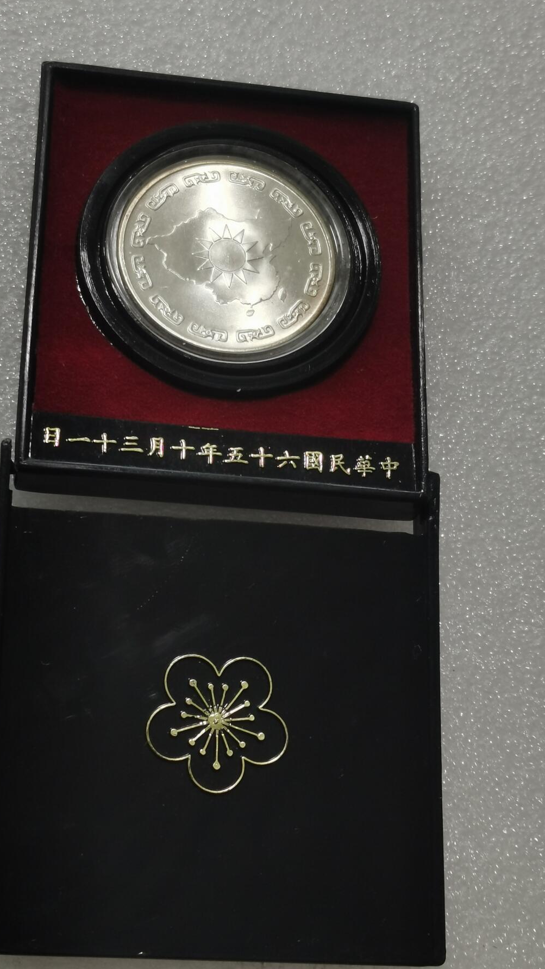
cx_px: 211
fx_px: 1696
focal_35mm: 66
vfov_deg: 31.9
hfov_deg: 18.2
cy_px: 484
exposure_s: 1/147
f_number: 1.8
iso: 50
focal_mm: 5.58
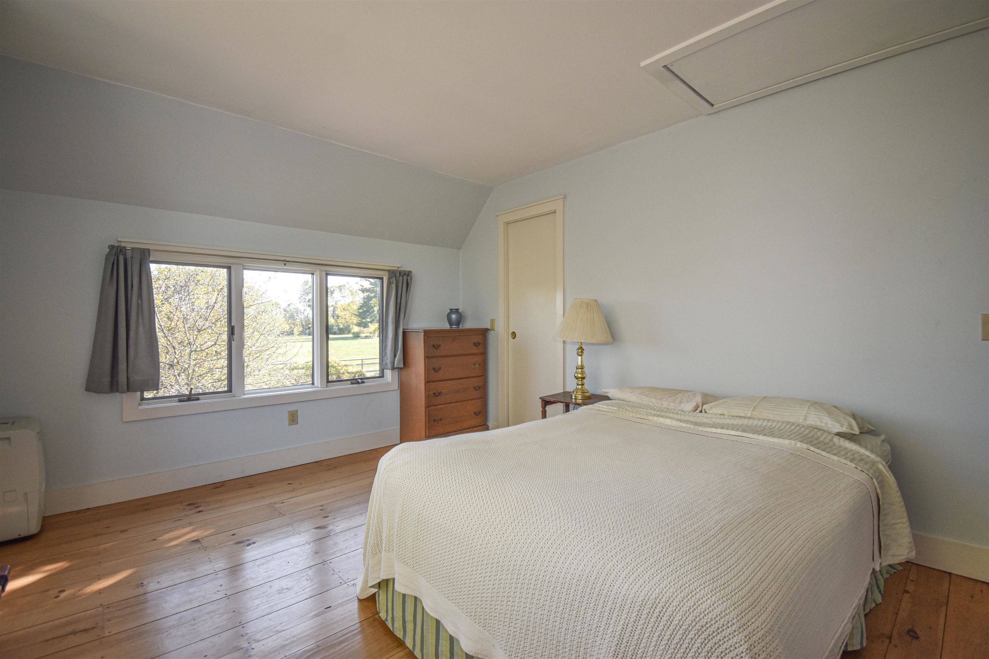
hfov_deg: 100.4
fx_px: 412
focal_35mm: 15
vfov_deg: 77.3
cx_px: 494
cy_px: 330
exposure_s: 1/200
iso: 320
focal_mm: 10
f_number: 5
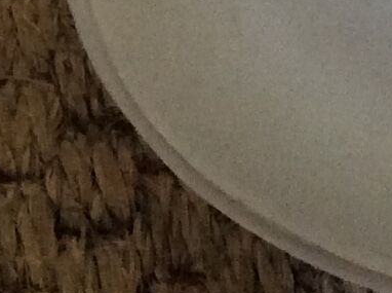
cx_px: 337
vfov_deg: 6.5
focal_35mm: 217
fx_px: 2453
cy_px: -376
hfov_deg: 9.1
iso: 125
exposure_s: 1/25
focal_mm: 3.3
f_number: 2.4
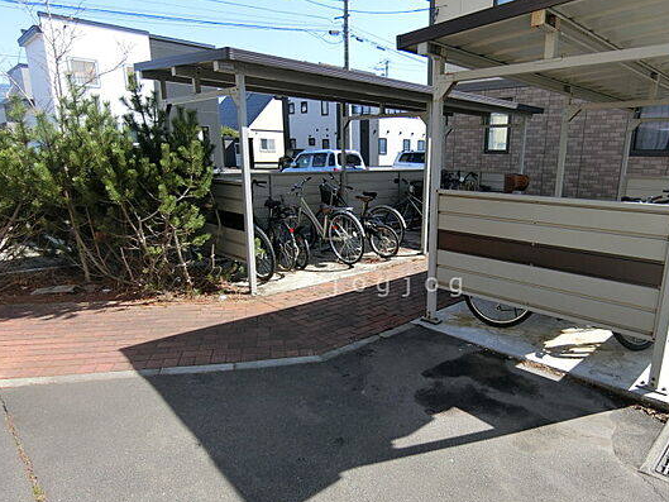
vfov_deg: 58.7
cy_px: 285
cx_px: 398
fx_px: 445
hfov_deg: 73.2
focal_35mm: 23
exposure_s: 1/640
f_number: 2.7
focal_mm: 4.06
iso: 80
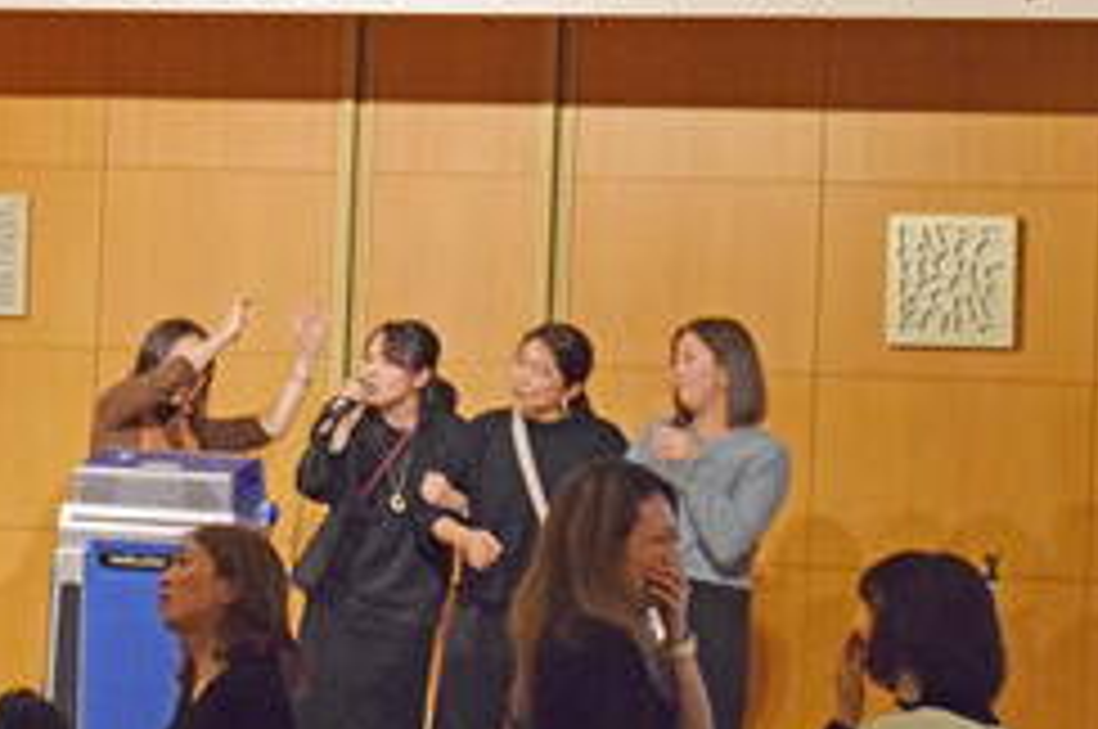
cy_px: 243
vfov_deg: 6.7
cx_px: 104
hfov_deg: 10.1
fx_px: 6190
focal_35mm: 203
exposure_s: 1/60
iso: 3600
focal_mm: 55
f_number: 5.6
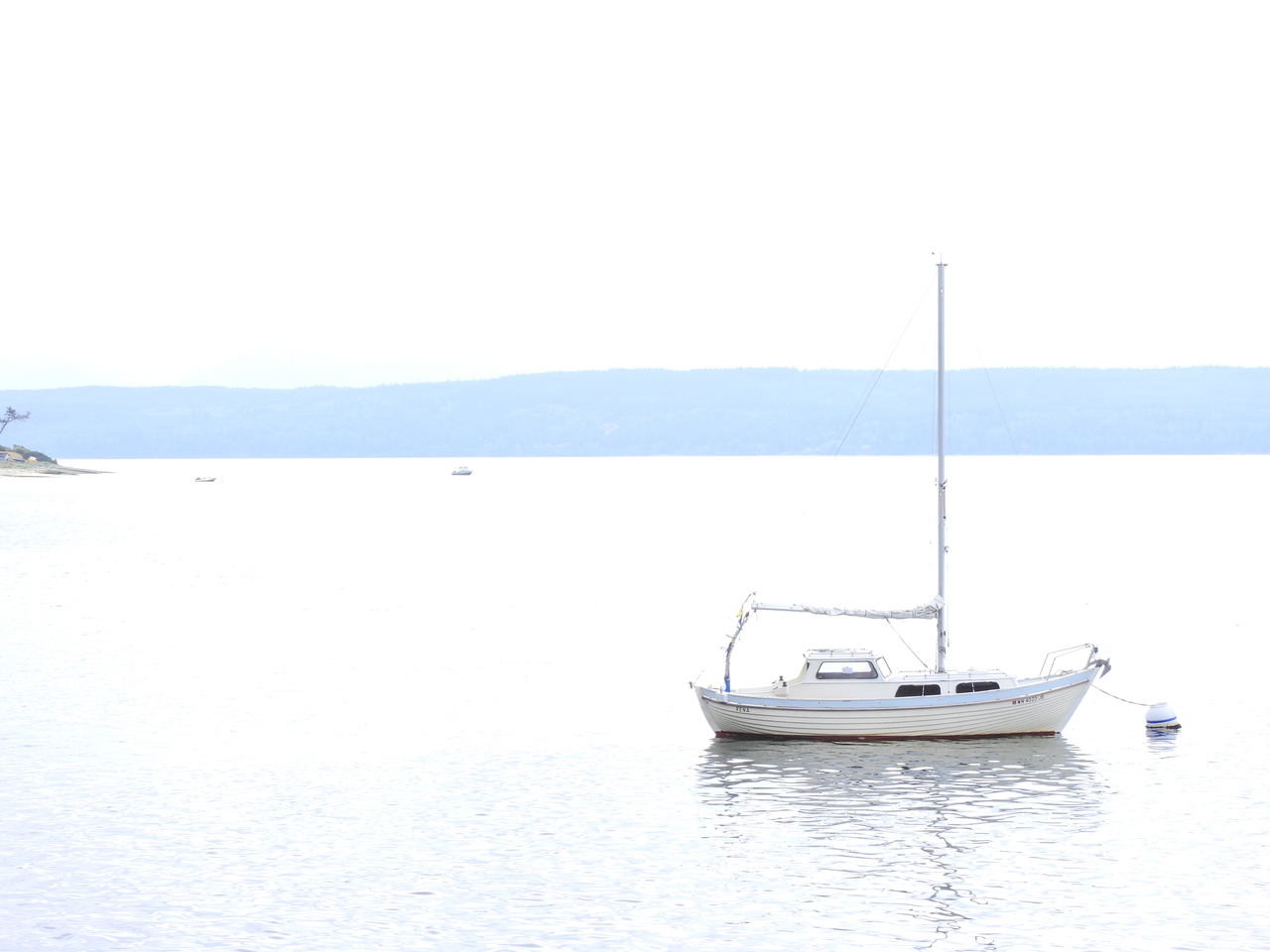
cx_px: 635
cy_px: 476
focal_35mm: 95
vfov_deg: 15.6
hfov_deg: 20.7
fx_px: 3485
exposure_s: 1/50
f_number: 8
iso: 100
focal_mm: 17
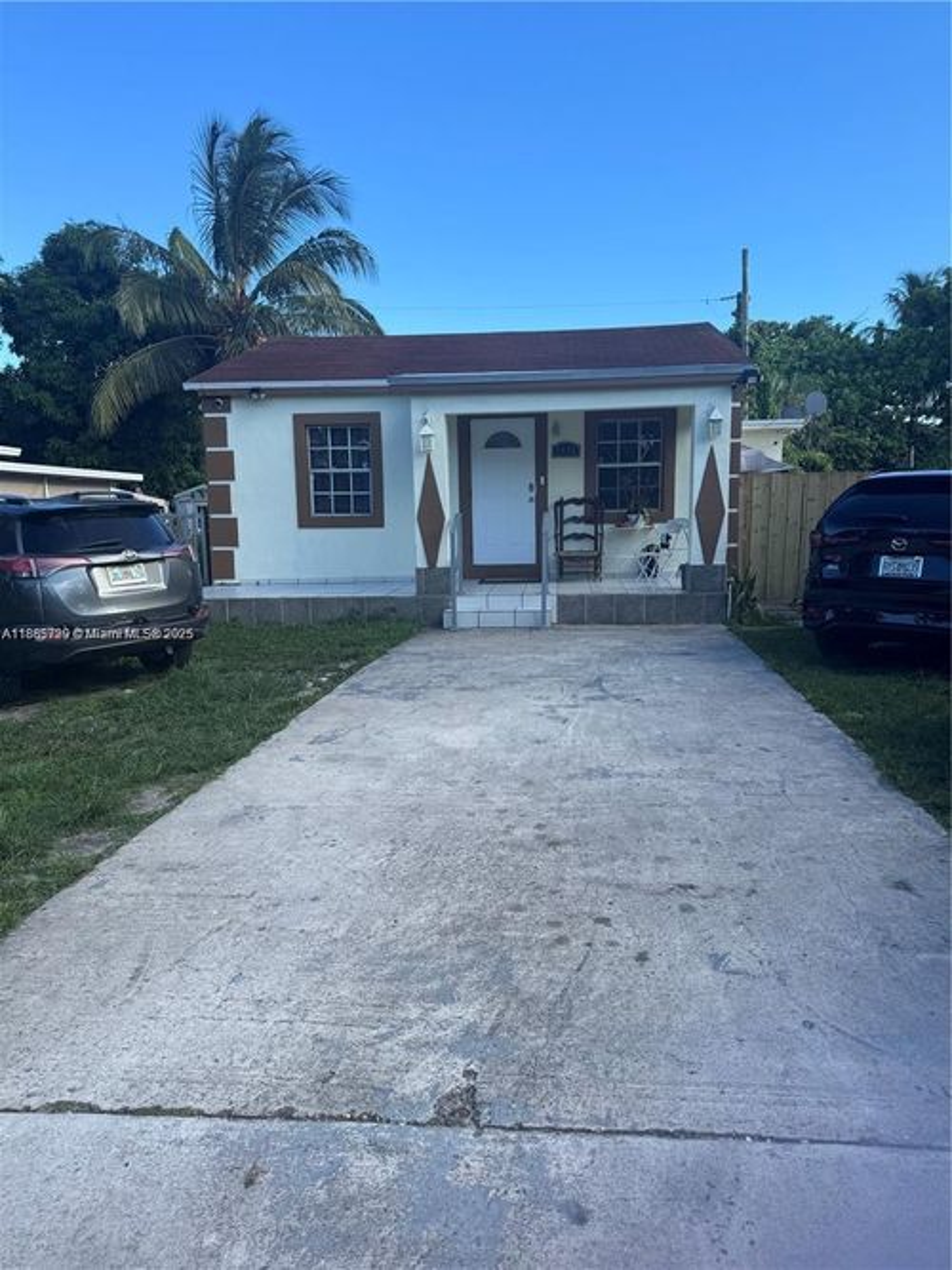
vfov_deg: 71.6
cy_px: 635
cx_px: 476
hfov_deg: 56.8
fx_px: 880
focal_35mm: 24
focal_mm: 6.76
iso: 80
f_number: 1.78
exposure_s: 1/1366
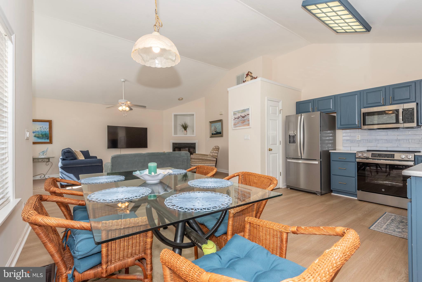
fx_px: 188
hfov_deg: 96.7
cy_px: 141
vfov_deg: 73.8
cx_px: 211
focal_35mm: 16
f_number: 9
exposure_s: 1/60
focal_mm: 16
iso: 400
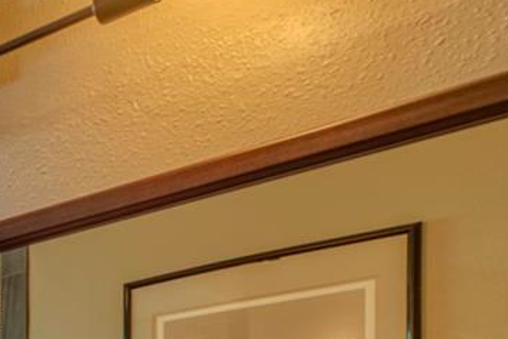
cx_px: -431
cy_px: 584
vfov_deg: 17.9
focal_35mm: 63
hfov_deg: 20.7
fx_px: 889
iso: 100
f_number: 8
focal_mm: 14
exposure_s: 1/4
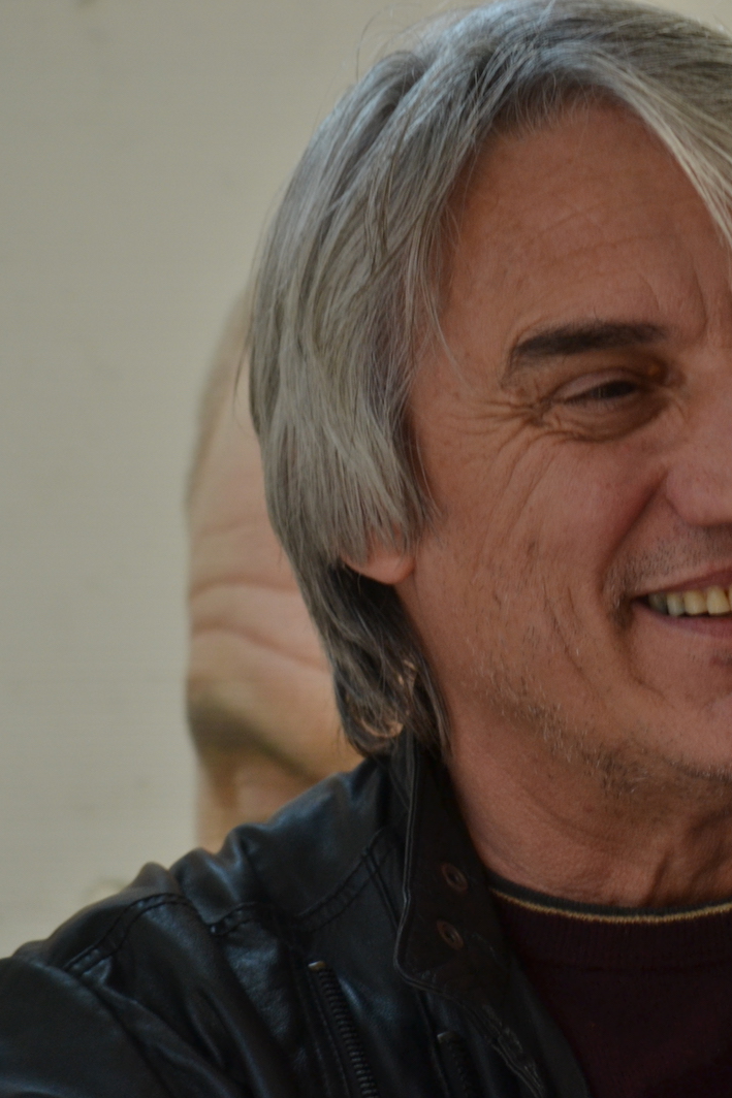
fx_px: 20654
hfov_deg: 2.0
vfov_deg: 3.0
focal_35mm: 677
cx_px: 667
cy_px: 550
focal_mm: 300
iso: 400
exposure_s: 1/125
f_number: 5.6
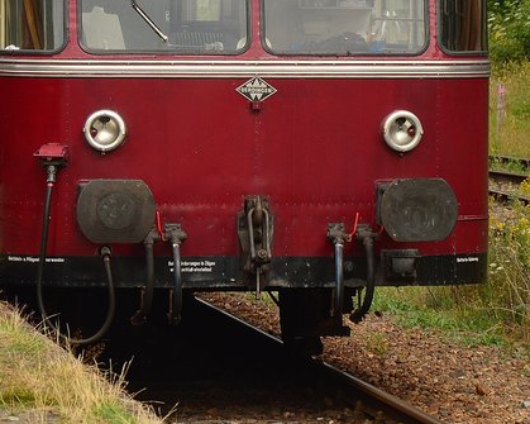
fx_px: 5050
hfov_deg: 6.0
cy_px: -30
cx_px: 254
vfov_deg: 4.8
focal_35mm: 322
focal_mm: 80
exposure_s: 1/500
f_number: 5.6
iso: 200
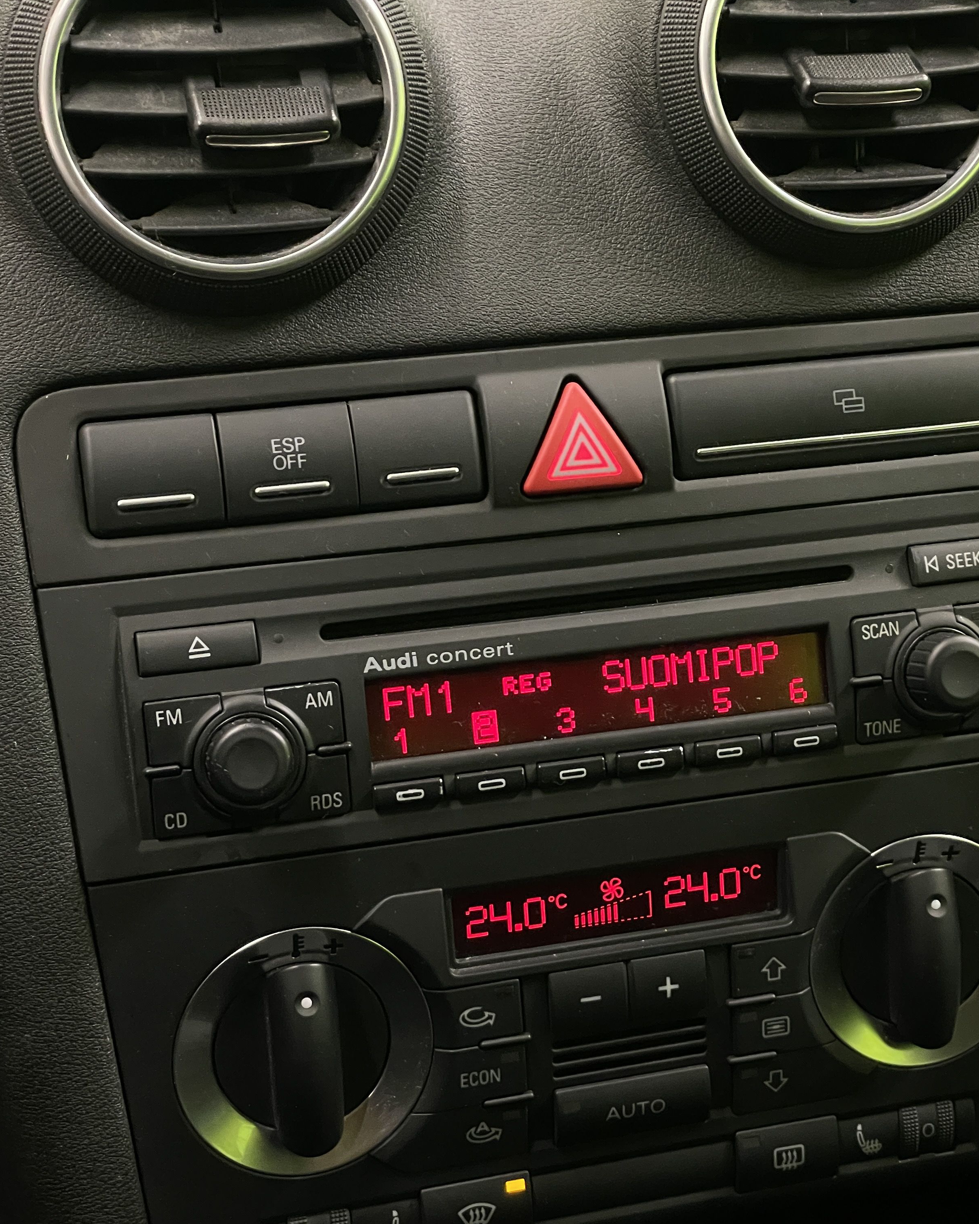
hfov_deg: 22.4
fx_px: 2463
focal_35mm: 68
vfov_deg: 27.9
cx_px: 661
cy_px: 612
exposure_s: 1/50
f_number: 2
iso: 500
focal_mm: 6
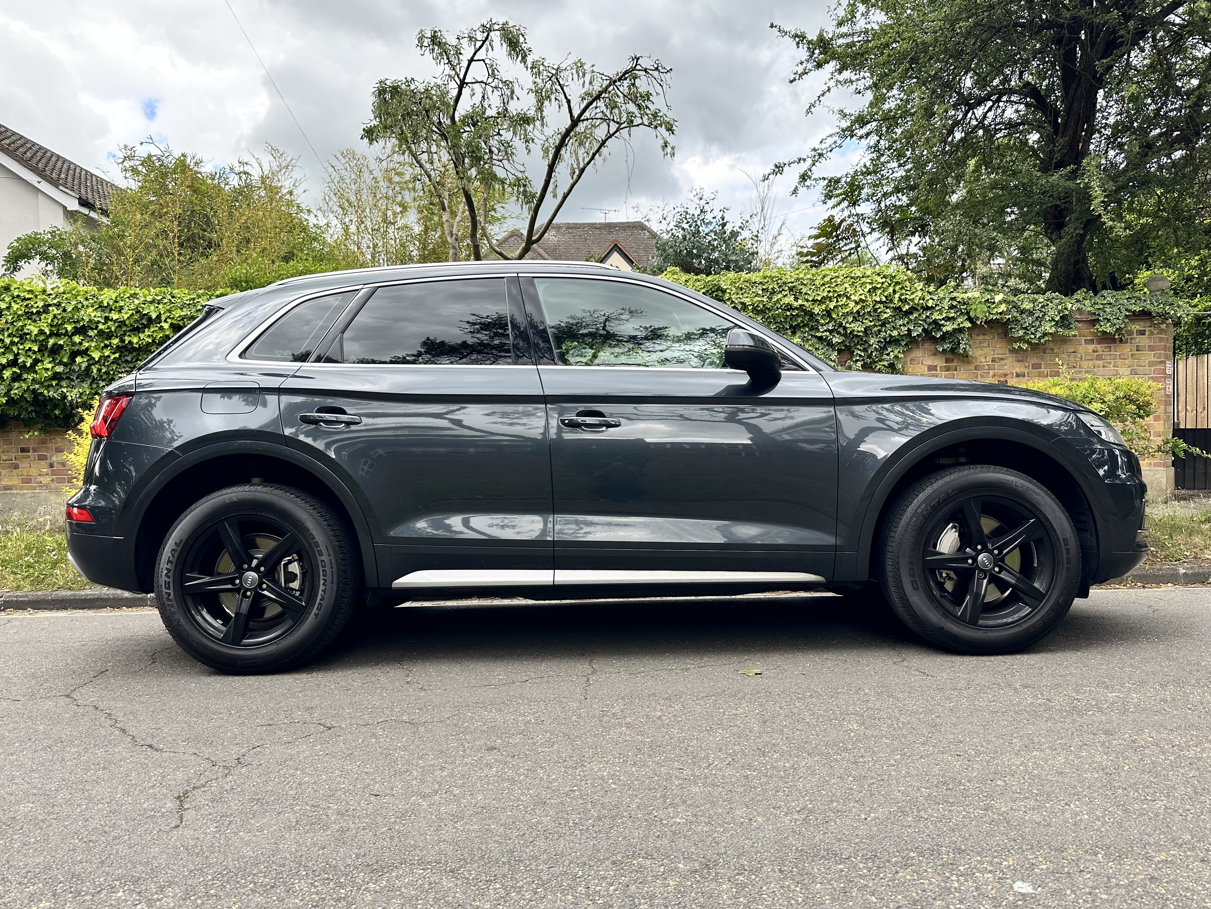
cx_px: 606
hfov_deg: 71.6
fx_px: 840
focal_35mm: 24
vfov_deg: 56.8
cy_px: 454
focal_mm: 6.86
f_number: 1.78
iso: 80
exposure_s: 1/680
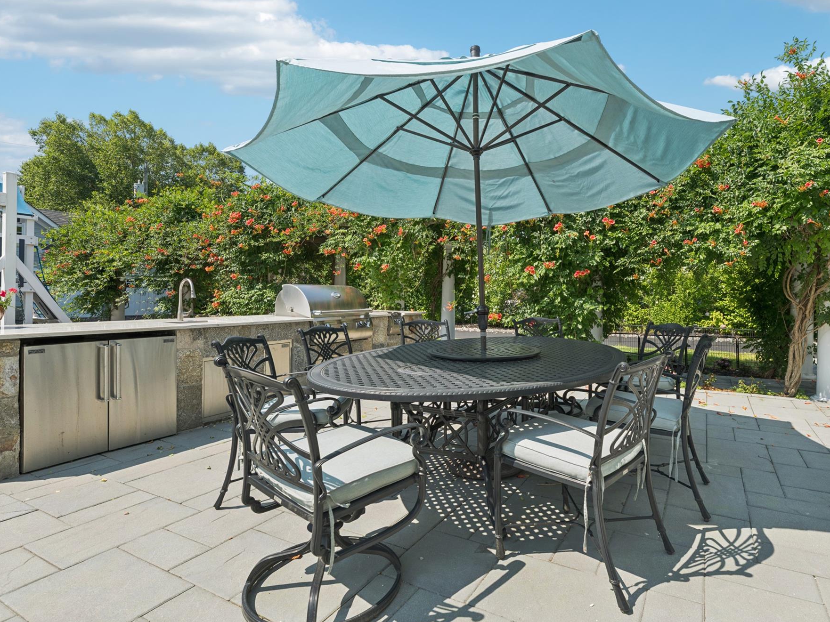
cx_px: 480
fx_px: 456
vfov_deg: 68.7
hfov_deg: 84.0
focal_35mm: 19
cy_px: 313
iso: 125
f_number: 8
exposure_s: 1/160
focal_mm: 17
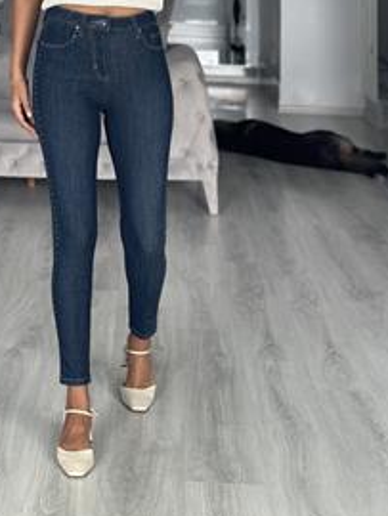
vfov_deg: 21.4
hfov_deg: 16.3
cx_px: 92
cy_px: 78
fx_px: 1343
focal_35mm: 90
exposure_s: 1/83
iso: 125
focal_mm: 6.86
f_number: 1.78
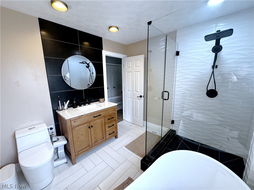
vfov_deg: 85.7
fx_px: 103
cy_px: 95
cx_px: 127
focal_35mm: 14
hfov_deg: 102.1
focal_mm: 2.22
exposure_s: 1/120
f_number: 2.2
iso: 160
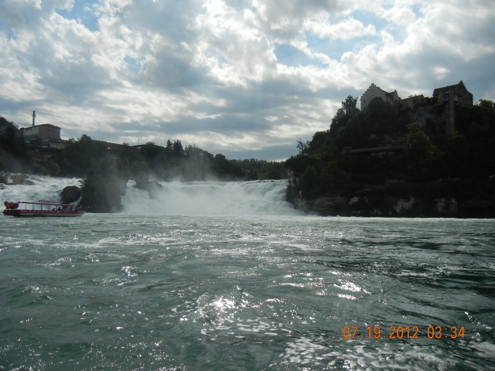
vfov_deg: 46.8
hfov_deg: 60.0
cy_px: 186
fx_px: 429
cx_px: 248
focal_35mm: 30
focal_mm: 5.4
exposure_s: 1/983
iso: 160
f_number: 7
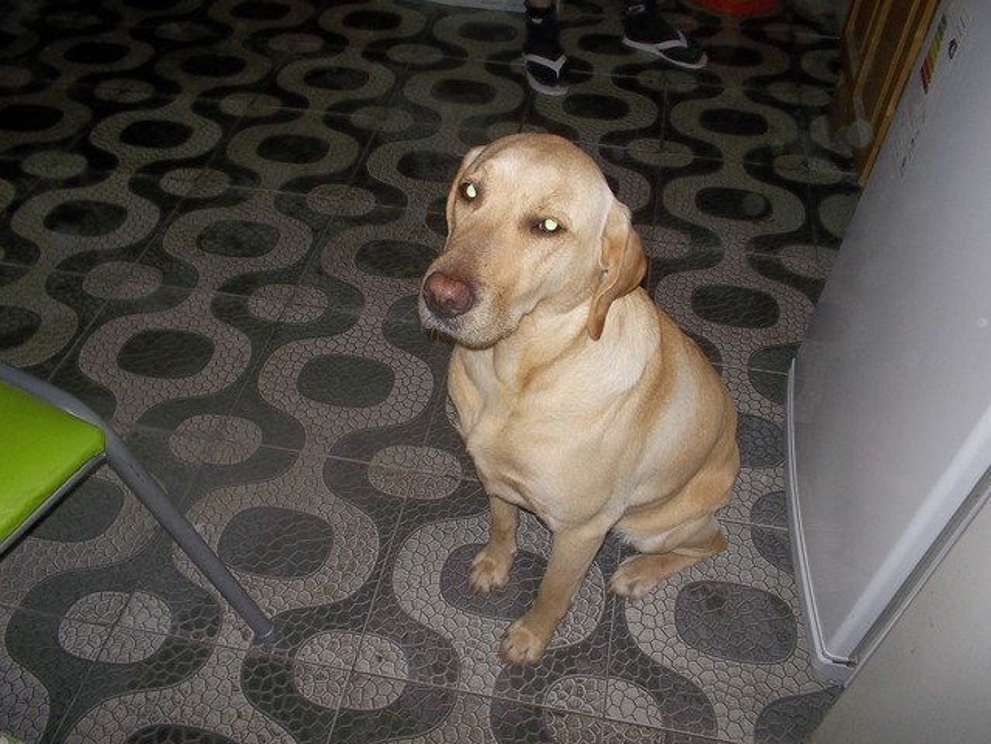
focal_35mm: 29
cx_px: 496
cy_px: 372
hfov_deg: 61.6
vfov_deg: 48.3
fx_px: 831
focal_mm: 4.1
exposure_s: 1/30
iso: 80
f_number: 3.3
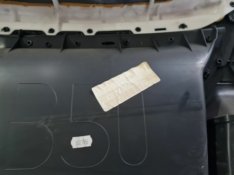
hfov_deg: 67.3
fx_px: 176
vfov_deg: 53.1
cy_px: 88
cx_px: 117
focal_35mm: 26
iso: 500
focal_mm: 5.4
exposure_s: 1/33
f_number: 1.8
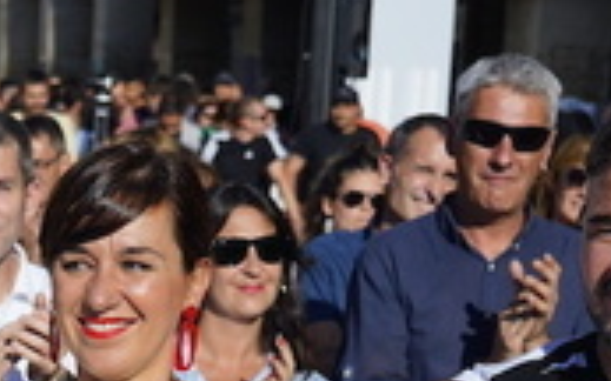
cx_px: -198
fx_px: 2064
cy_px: 589
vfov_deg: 10.2
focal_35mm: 124
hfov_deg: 15.9
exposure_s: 1/1600
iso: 100
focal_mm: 29
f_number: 4
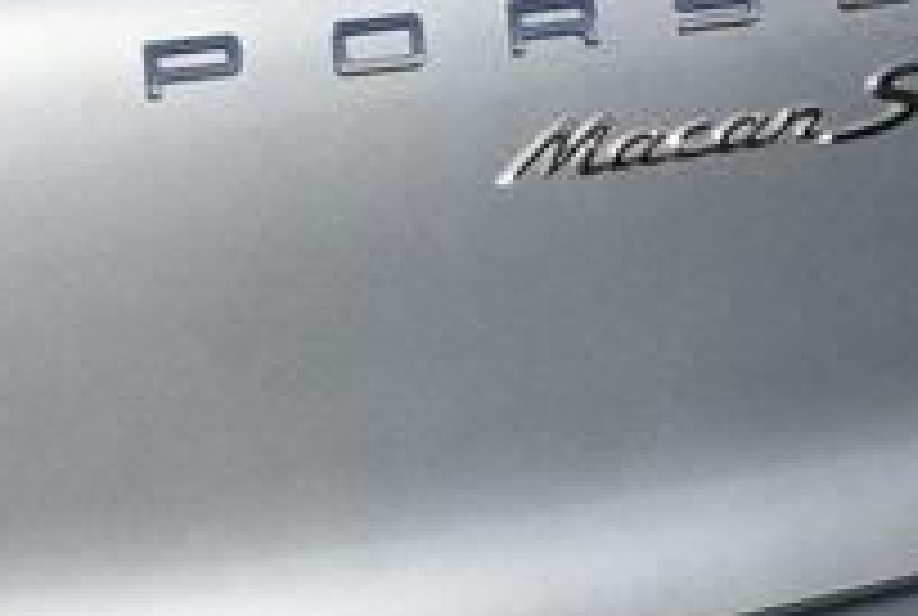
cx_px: 513
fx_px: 4319
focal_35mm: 169
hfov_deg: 12.1
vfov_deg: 8.2
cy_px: 279
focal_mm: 27
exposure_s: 1/500
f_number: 11
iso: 100
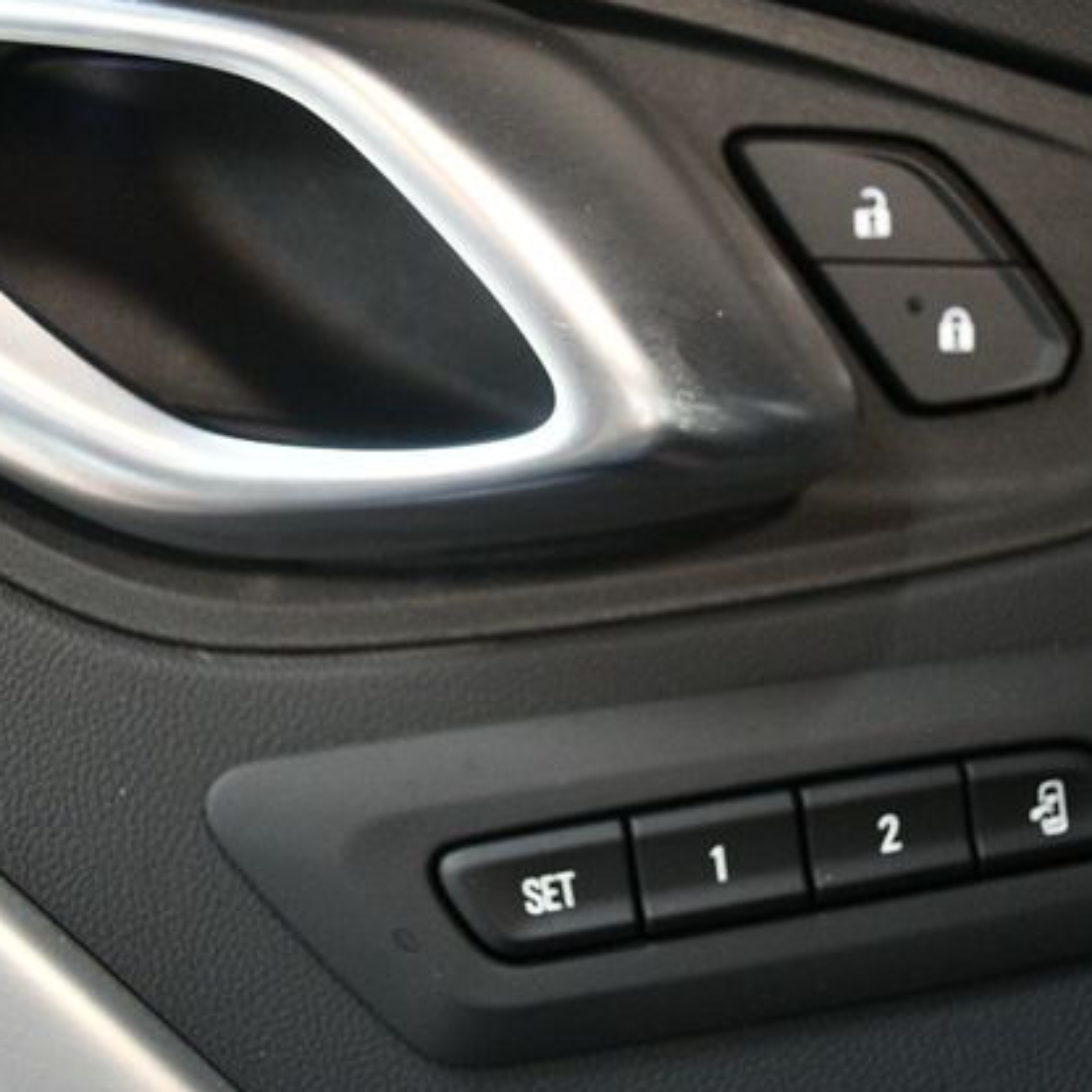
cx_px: 617
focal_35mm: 51
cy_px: 546
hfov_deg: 33.4
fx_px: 1820
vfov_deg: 33.4
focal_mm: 26
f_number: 4.2
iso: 4000
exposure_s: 1/60
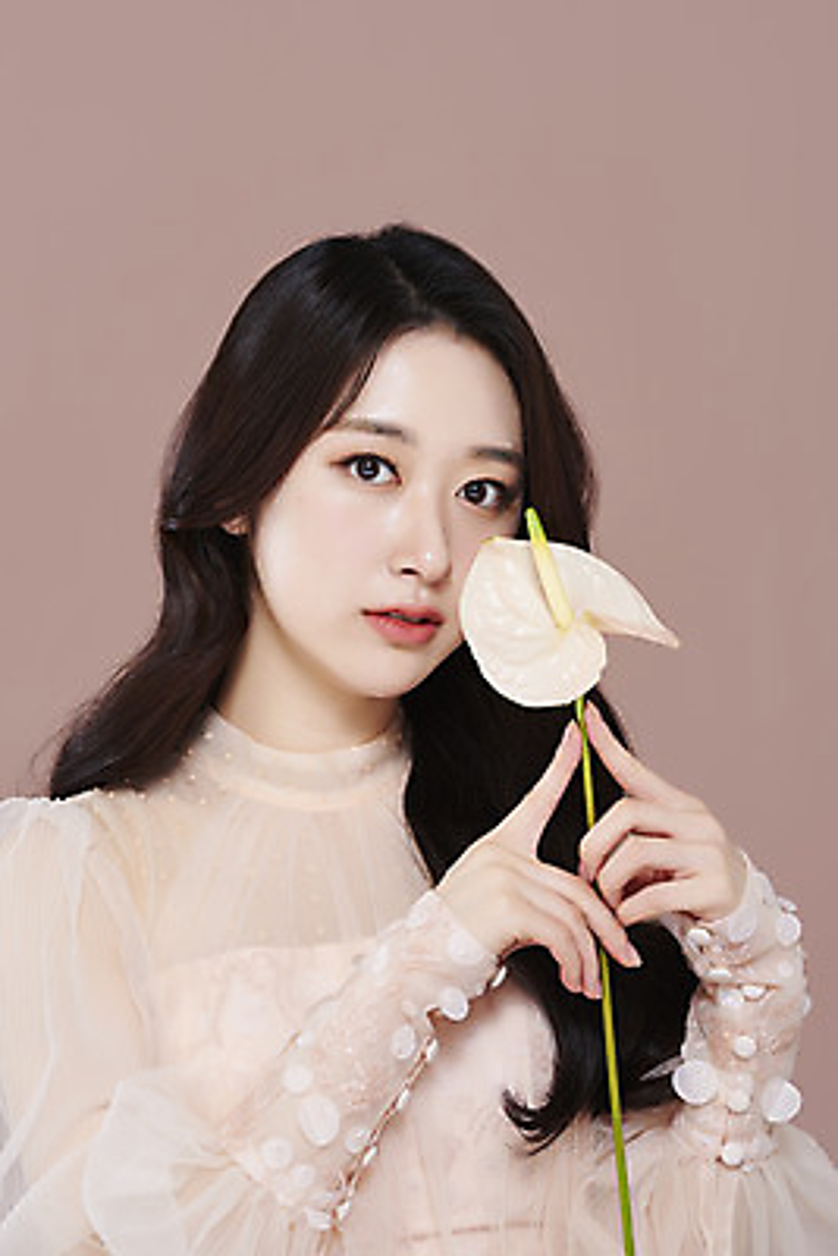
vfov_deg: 19.4
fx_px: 3663
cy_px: 628
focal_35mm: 105
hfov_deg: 13.1
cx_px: 419
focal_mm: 105
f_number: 11
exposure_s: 1/125
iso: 64
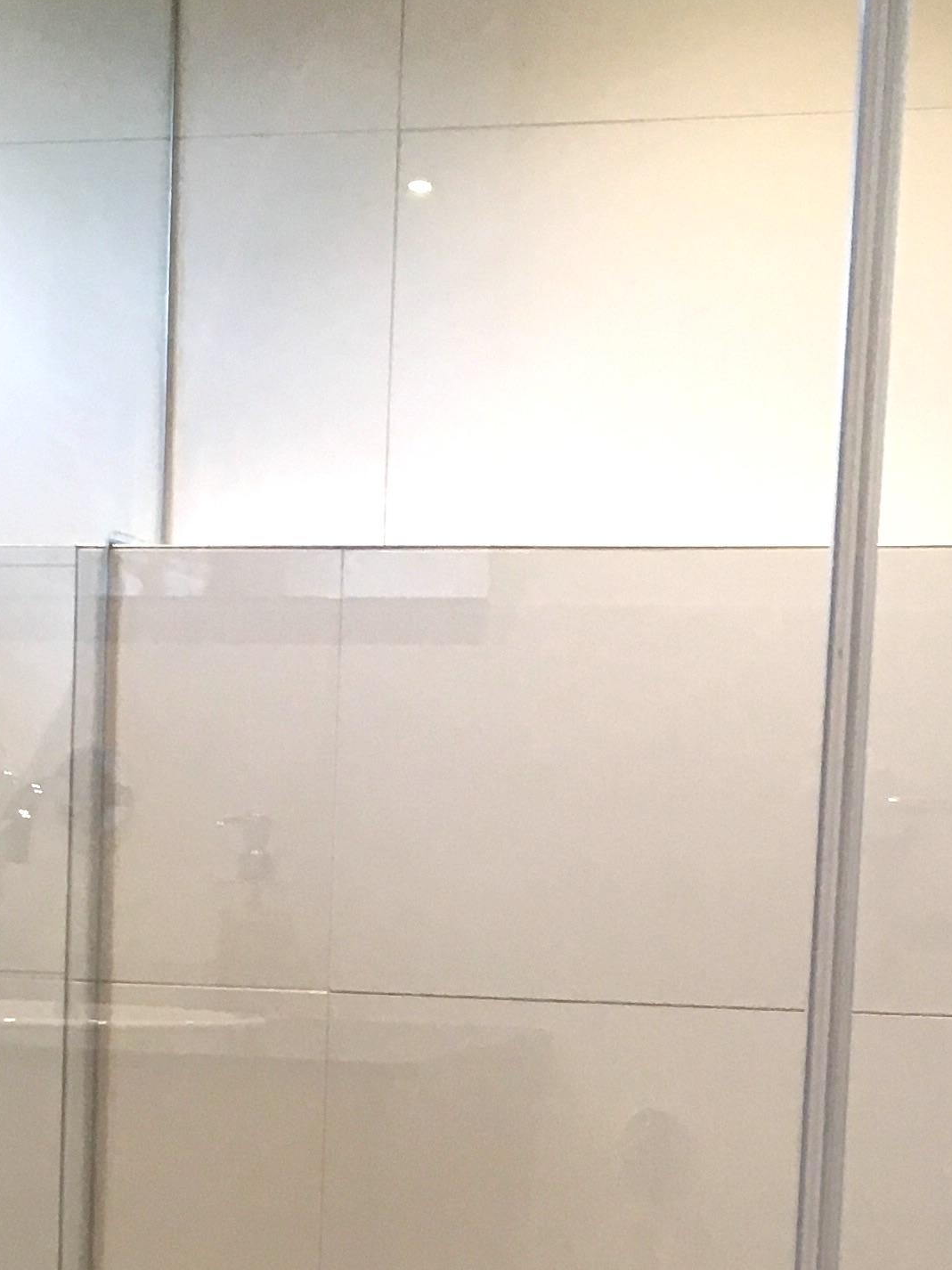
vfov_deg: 23.0
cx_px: 243
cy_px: 1220
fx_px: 3008
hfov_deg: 17.9
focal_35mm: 82
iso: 40
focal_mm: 4.15
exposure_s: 1/33
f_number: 2.2
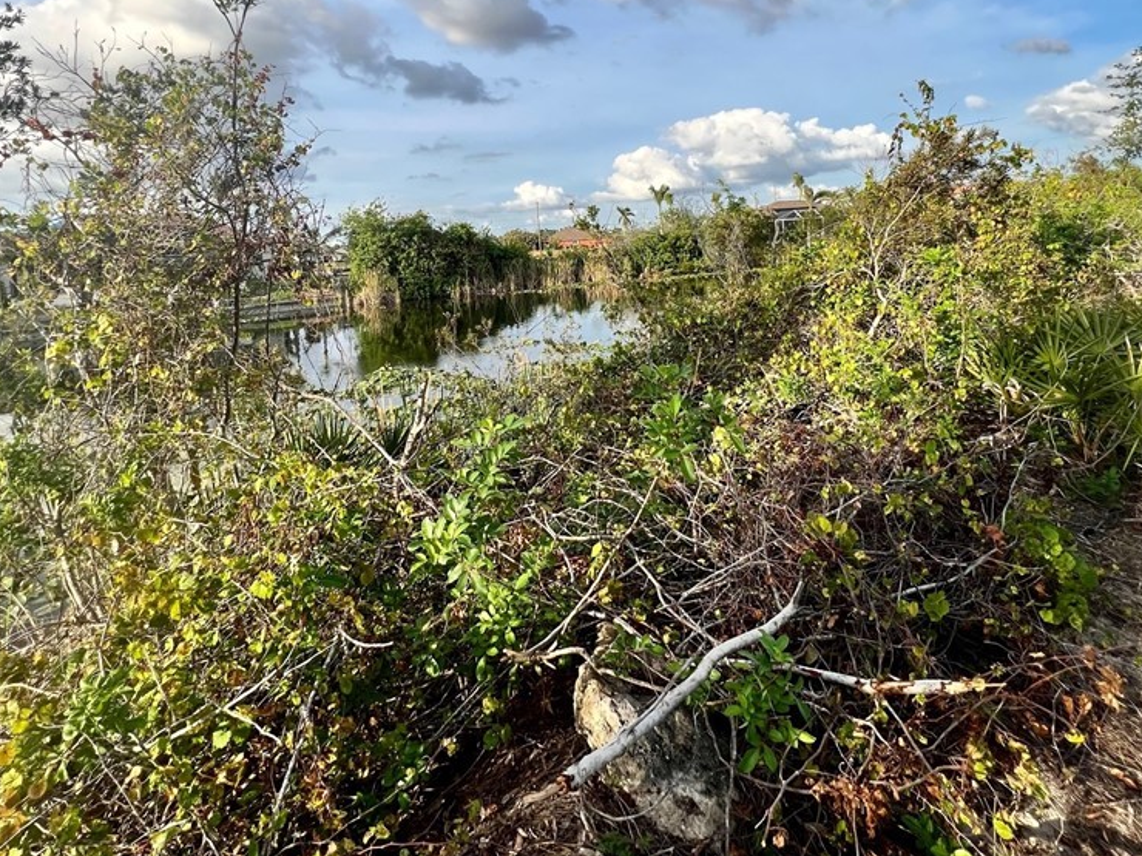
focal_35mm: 18
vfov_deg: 69.6
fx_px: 594
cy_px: 285
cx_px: 563
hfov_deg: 87.7
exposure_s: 1/1292
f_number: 1.8
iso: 32
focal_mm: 1.57
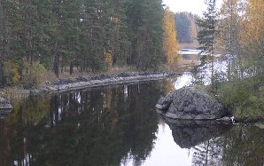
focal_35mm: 92
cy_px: 126
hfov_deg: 22.4
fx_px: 663
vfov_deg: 14.2
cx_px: 185
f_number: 2.8
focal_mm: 5.8
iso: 100
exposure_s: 1/30
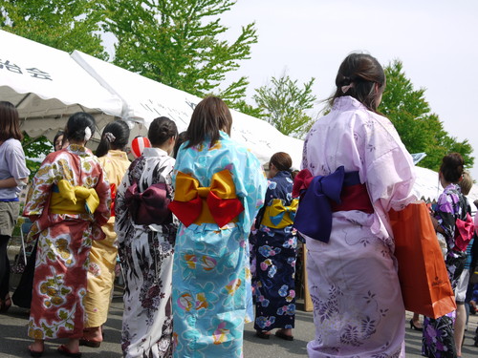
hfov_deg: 46.8
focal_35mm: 40
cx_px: 239
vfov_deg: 36.0
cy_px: 179
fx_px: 552
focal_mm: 20
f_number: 5
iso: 100
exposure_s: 1/640
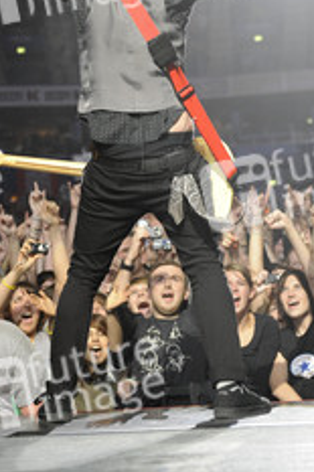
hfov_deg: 11.4
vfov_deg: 16.9
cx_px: 120
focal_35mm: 120
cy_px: 83
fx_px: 1572
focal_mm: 70
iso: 2000
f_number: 4
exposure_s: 1/200
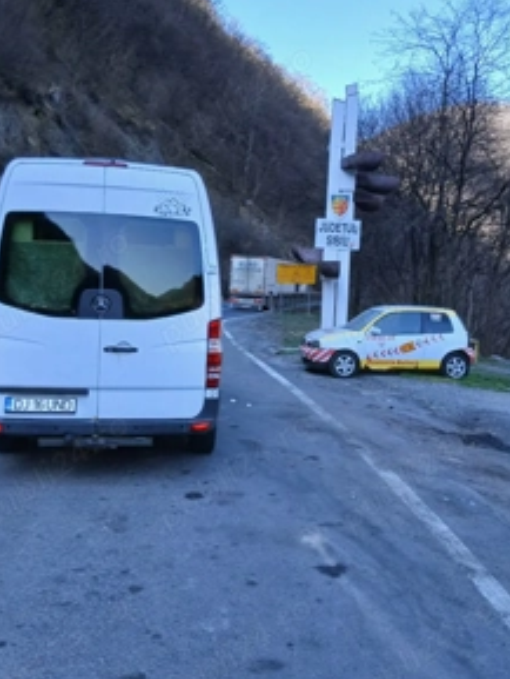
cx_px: 282
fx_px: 707
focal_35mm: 36
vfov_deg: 51.3
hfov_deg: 39.6
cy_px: 317
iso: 20
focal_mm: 3.98
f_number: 1.8
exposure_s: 1/101
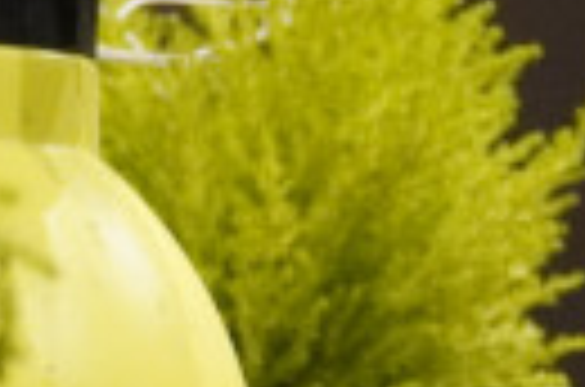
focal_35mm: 296
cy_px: 911
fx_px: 4798
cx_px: 616
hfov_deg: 6.9
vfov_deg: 4.5
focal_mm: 32
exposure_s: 1/125
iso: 6400
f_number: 5
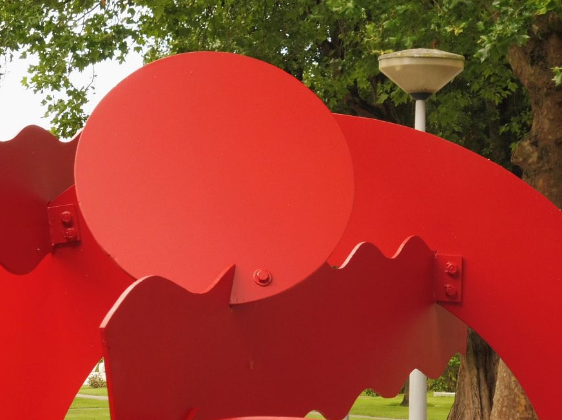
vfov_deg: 11.6
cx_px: 290
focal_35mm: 128
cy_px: 229
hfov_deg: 15.4
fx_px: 2076
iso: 200
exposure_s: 1/125
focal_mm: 19.4
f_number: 5.3
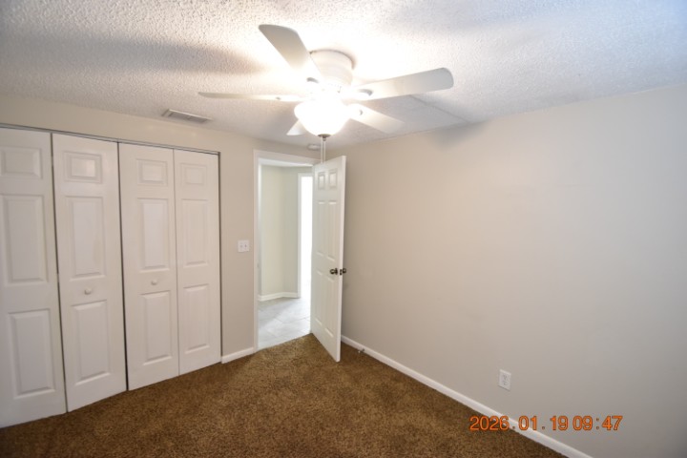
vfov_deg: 77.3
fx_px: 286
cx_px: 344
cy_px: 229
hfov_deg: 100.4
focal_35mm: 15
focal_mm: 10
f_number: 3.5
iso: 800
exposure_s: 1/45
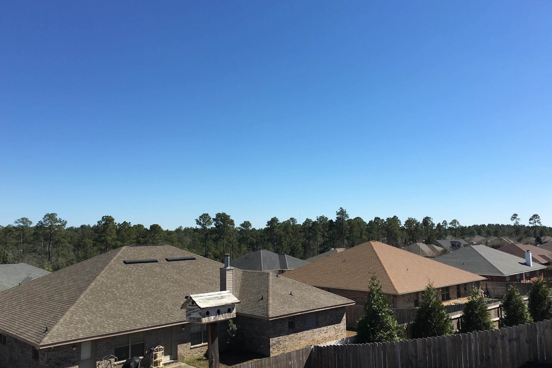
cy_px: 194
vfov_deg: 42.3
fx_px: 475
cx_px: 269
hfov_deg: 60.3
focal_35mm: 31
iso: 25
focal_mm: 4.15
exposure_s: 1/1923
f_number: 2.2
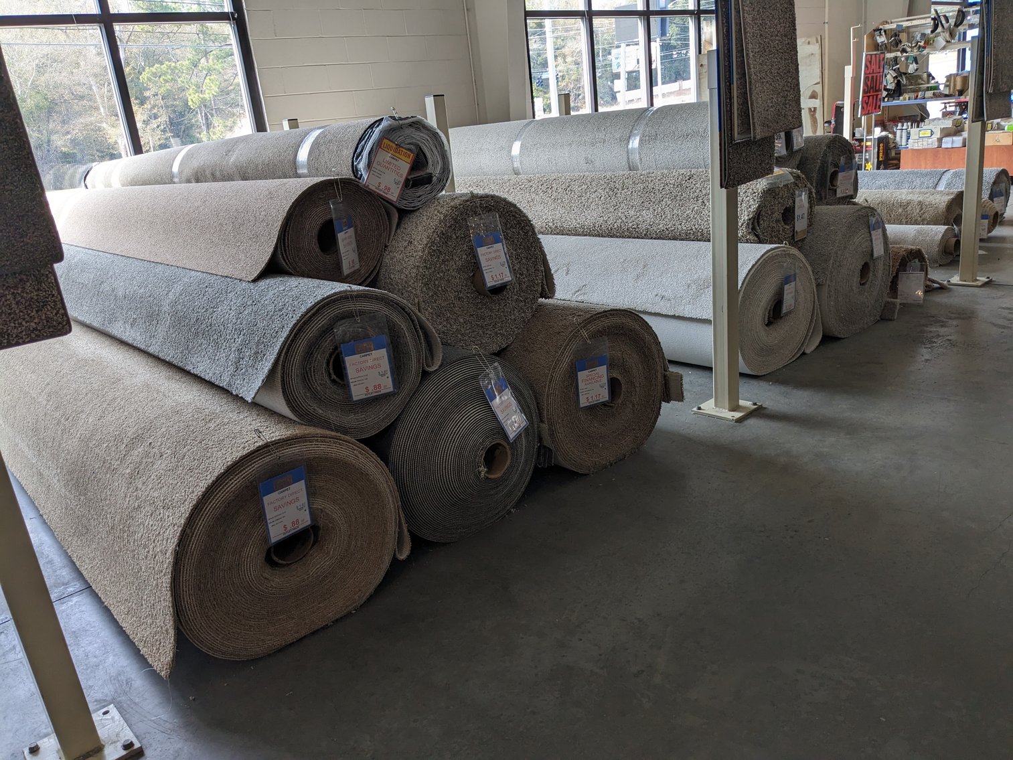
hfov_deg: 65.3
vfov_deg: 51.4
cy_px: 380
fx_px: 790
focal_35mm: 27
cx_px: 506
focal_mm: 4.38
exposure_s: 1/120
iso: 51
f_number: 1.73
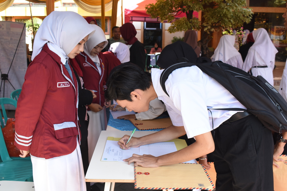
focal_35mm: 36
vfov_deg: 36.9
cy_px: 96
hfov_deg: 53.1
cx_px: 144
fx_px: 287
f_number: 5.6
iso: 320
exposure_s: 1/100
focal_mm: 24
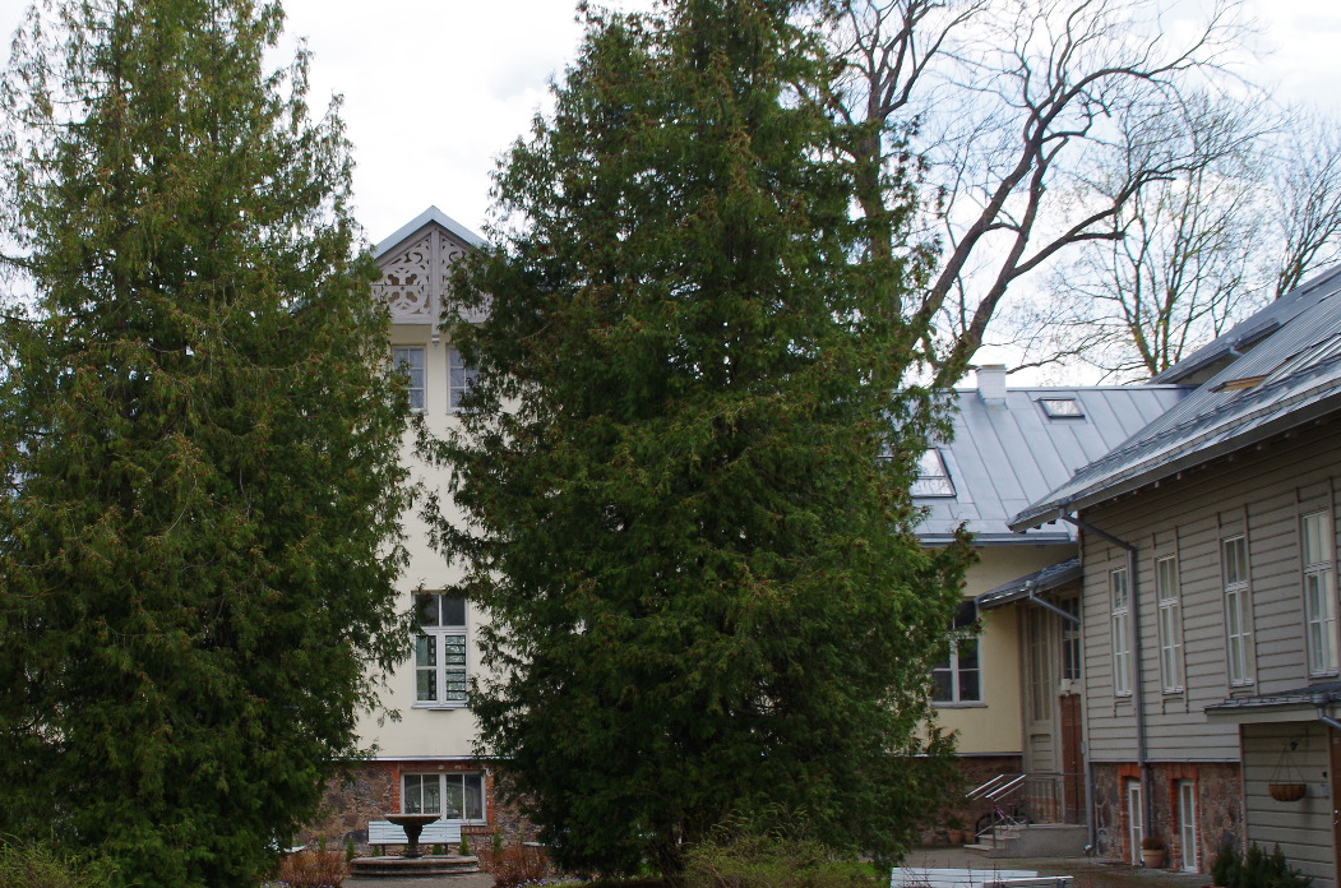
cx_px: 380
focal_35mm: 76
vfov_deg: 17.9
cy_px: 517
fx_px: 2825
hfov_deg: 26.4
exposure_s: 1/160
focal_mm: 33
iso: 320
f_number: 11
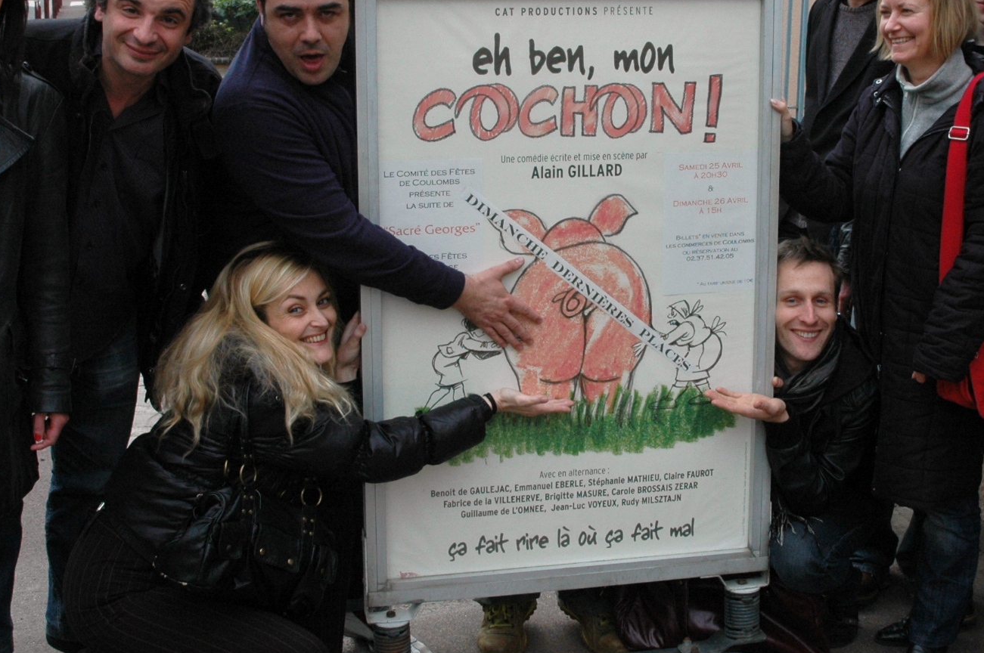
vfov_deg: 21.8
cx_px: 574
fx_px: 1693
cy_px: 268
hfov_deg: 32.4
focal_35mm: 62
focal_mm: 24
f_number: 10
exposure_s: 1/400
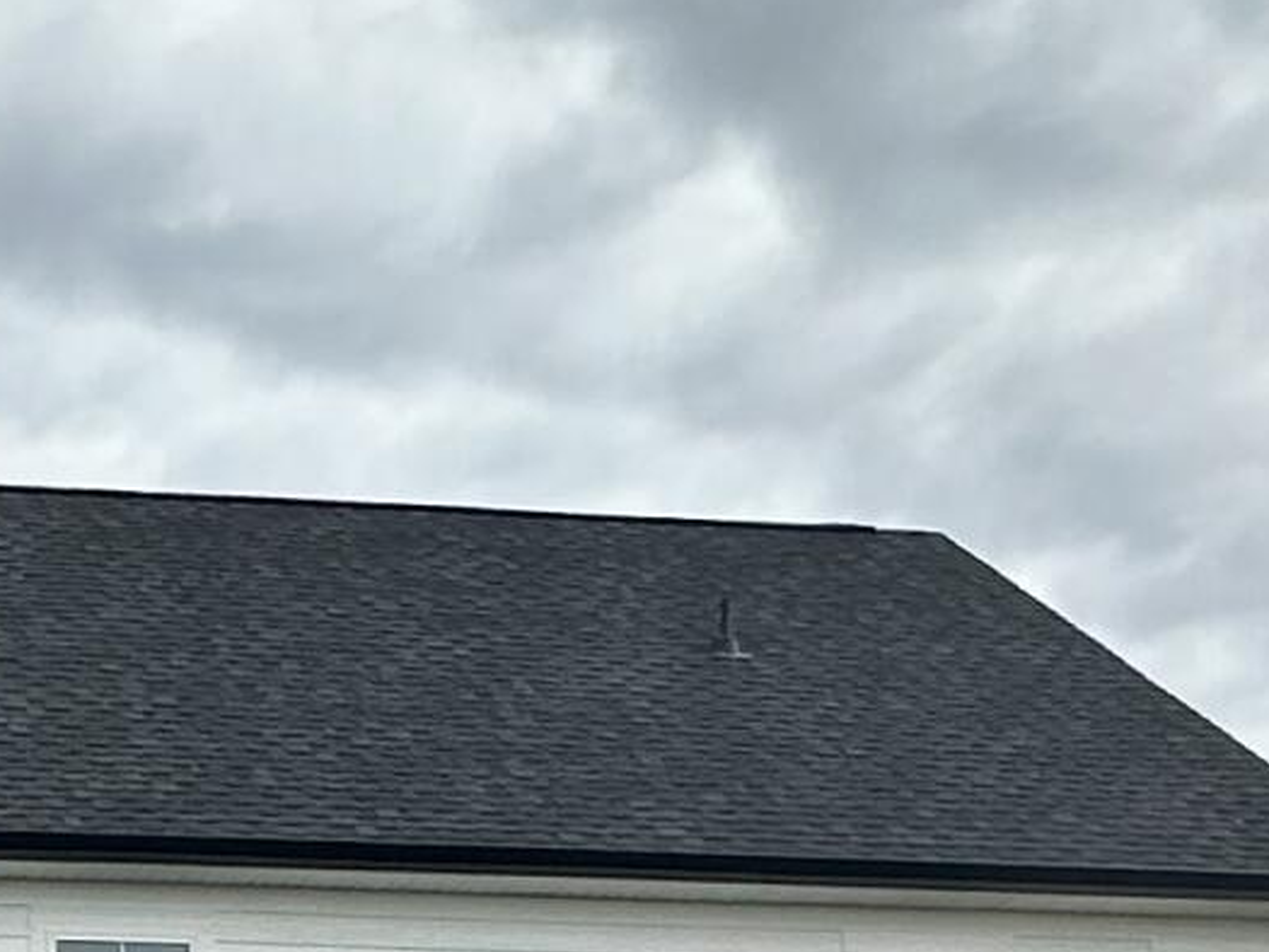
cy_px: 1776
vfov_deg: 15.5
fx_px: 2933
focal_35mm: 80
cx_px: -273
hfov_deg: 22.4
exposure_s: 1/924
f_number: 2.2
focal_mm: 2.22
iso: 40
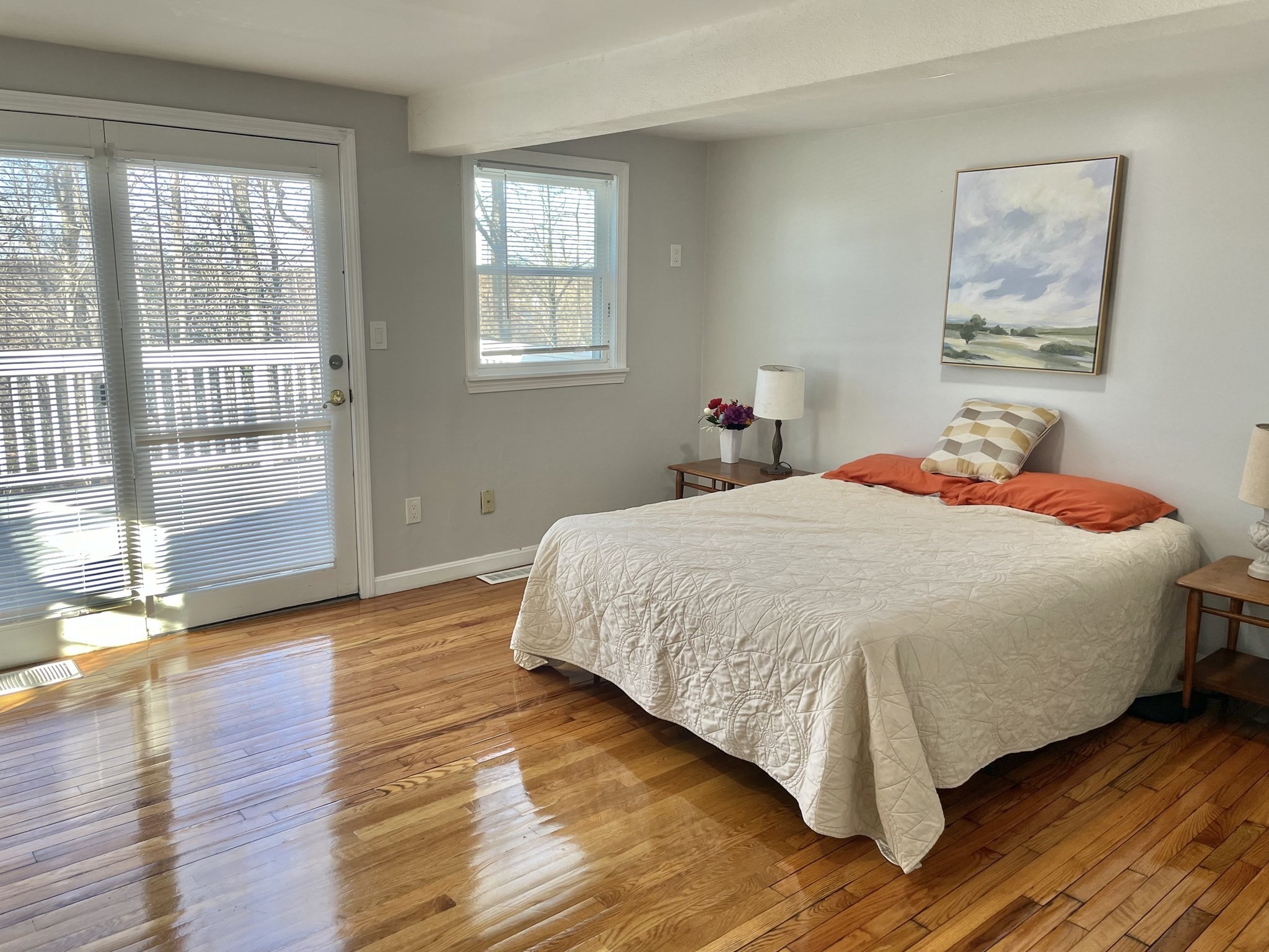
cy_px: 476
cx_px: 634
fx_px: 953
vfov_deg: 53.1
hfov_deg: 67.3
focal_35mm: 26
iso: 64
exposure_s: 1/120
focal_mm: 4.2
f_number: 1.6
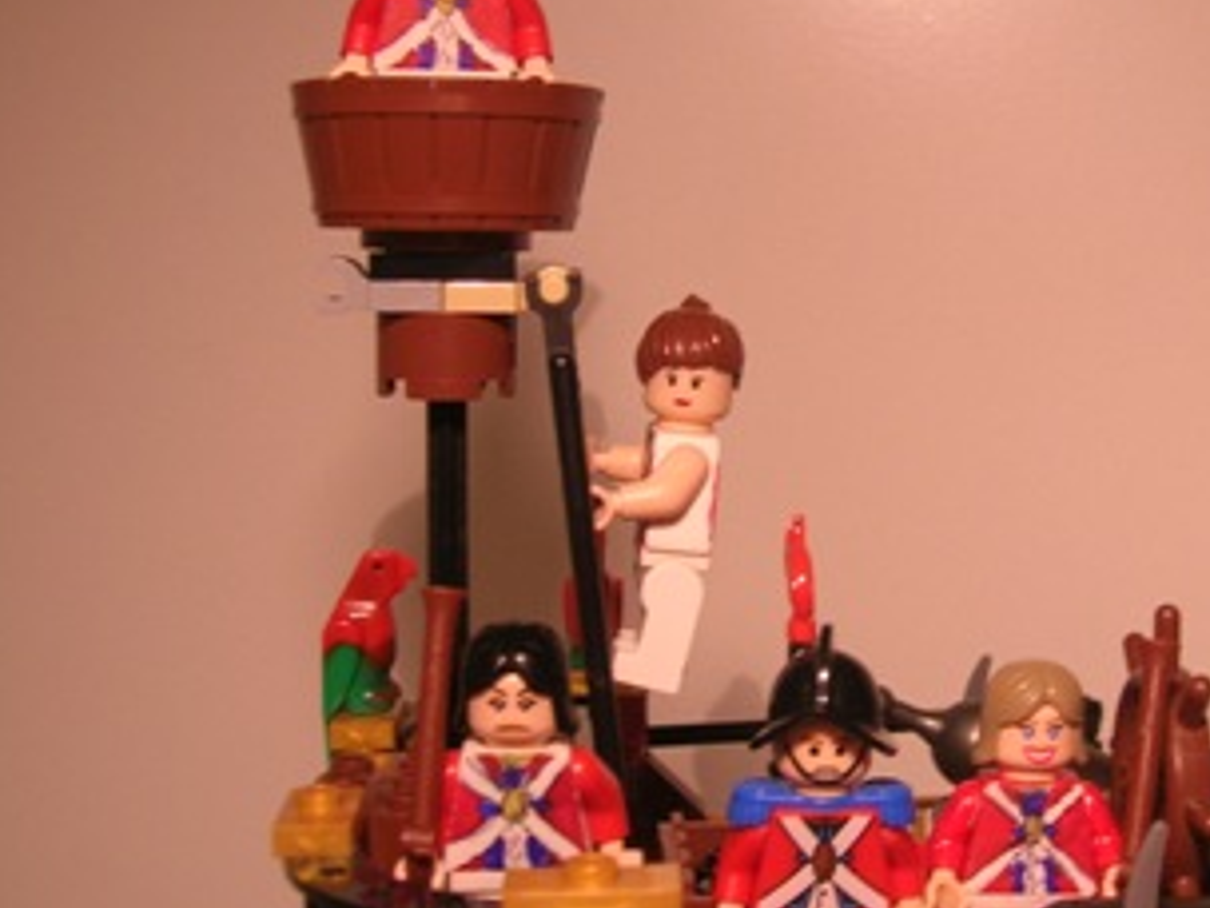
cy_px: 452
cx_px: 848
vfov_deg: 26.1
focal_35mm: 56
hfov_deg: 33.9
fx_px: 1957
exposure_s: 1/24.4
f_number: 2.9
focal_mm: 5.7
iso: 50
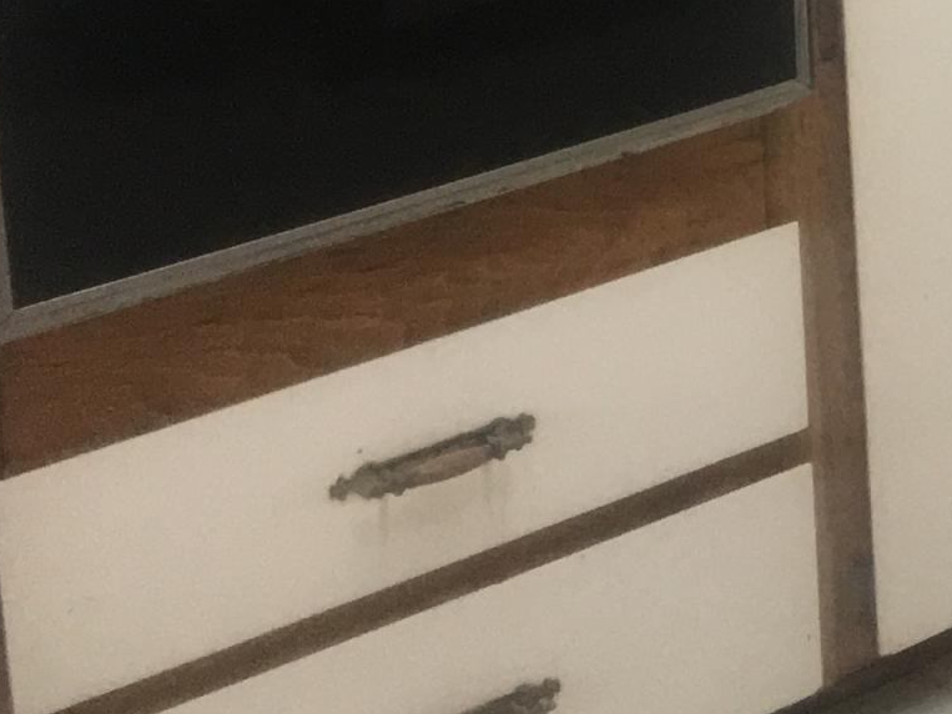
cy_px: -476
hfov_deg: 14.9
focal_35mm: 114
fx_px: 3135
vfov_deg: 12.1
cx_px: 1734
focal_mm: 4.15
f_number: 2.2
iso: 80
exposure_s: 1/30
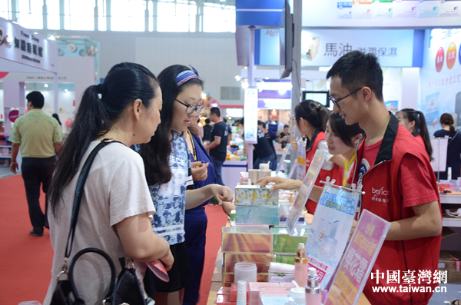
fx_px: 537
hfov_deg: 46.5
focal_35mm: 42
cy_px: 152
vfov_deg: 31.7
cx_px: 230
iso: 250
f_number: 4
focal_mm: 28
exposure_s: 1/20
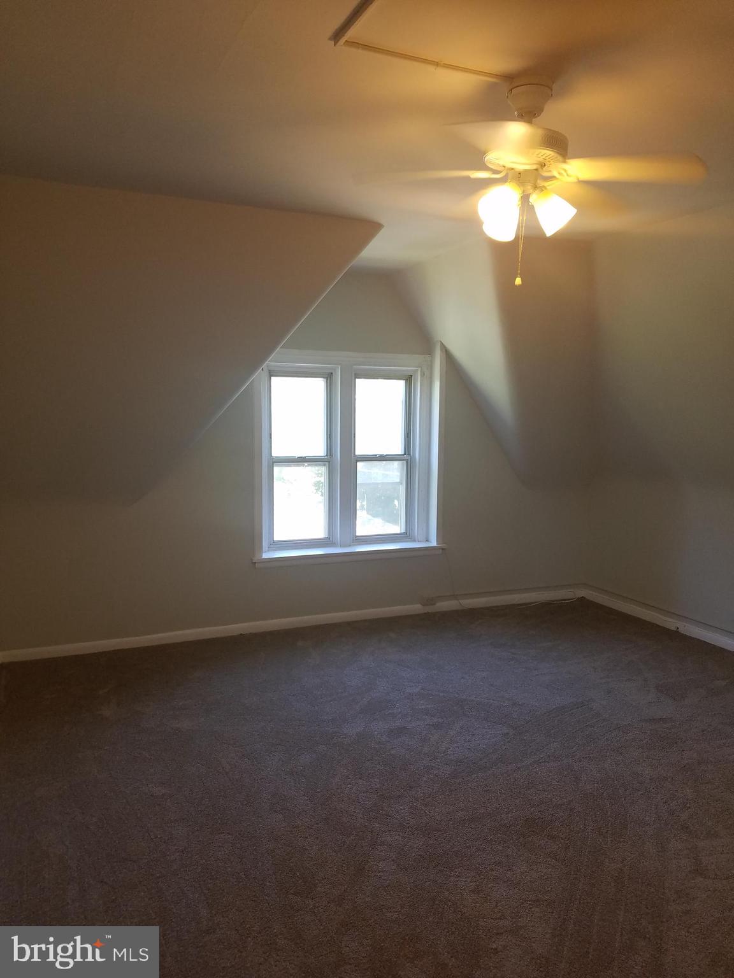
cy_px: 489
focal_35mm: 26
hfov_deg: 53.1
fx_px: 735
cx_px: 367
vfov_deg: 67.3
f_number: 1.7
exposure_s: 1/60
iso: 100
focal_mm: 4.2
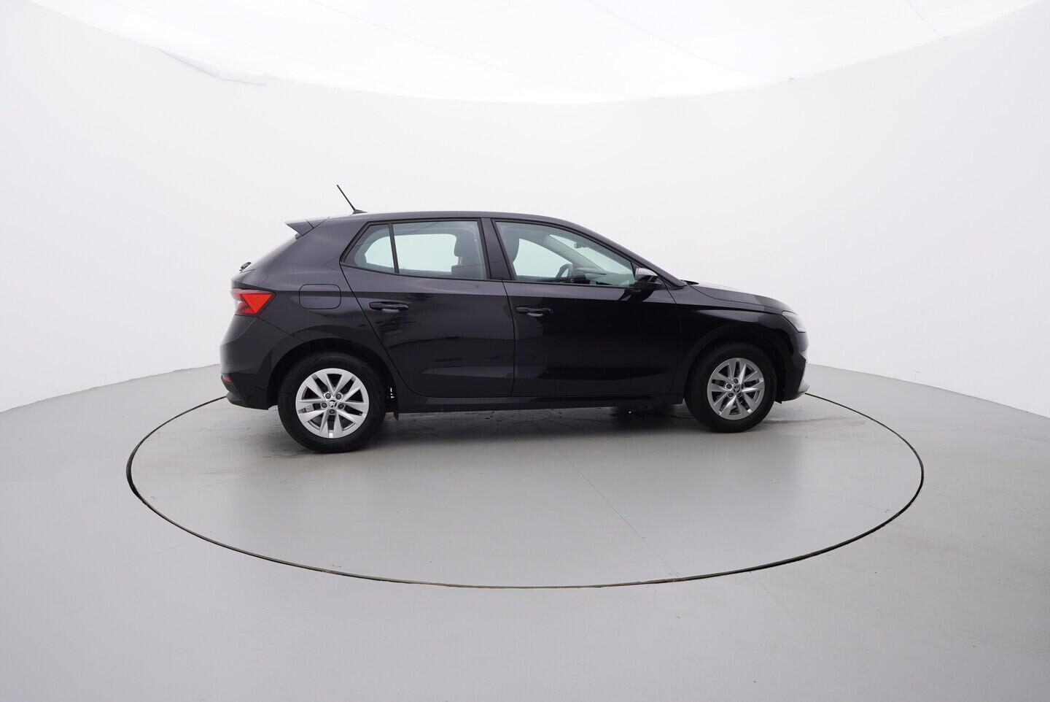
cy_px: 351
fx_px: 657
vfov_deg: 56.2
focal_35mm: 22
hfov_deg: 77.3
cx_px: 525
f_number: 5
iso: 200
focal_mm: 15
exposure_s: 1/80
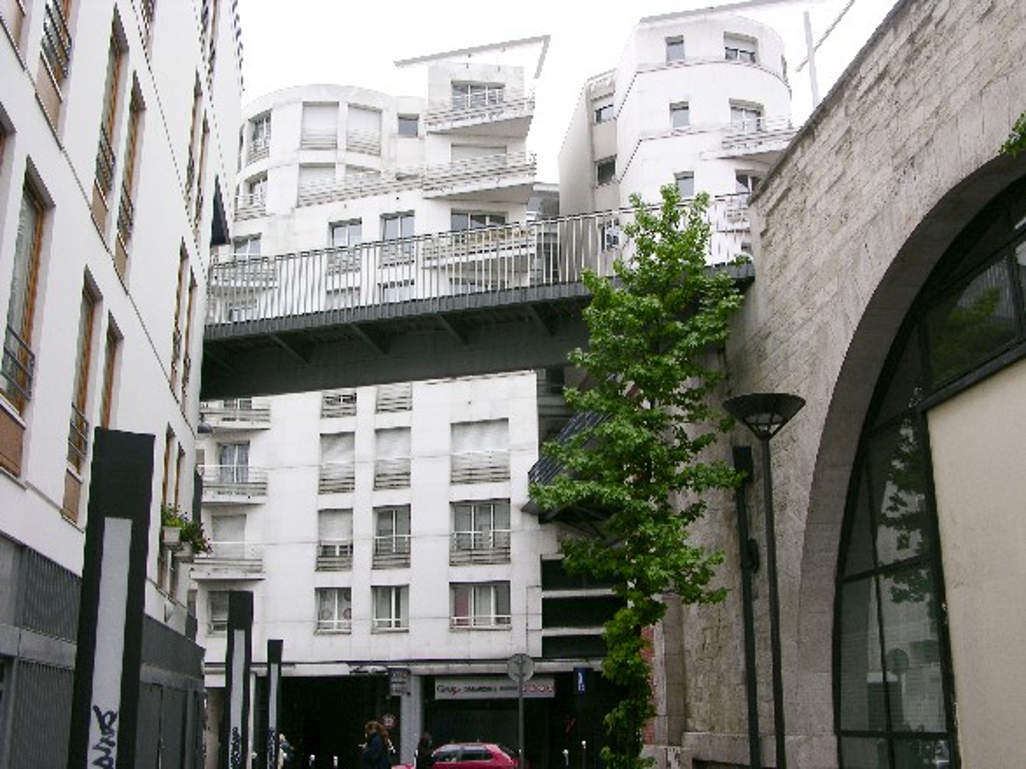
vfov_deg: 36.8
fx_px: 1156
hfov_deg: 47.9
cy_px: 384
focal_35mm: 39
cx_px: 513
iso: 50
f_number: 6.4
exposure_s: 1/104
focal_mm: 10
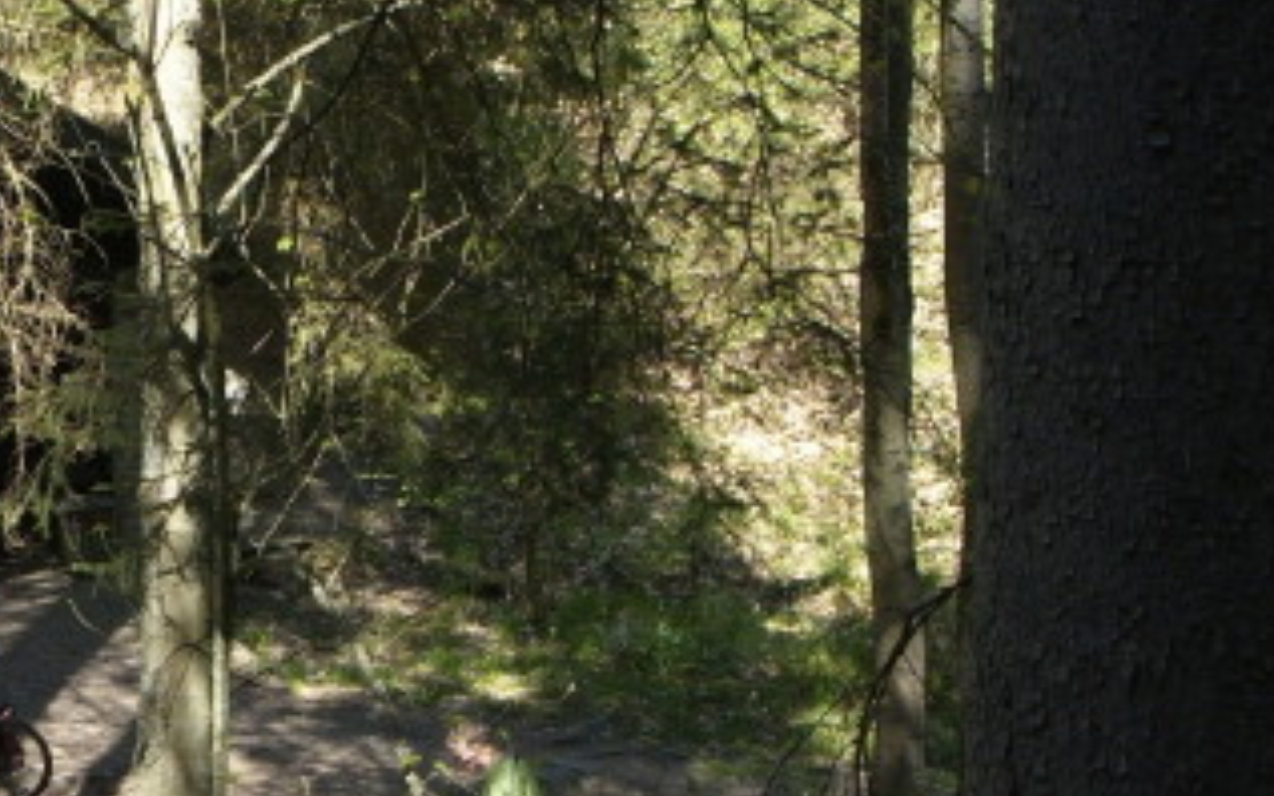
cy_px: 975
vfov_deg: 11.8
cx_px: 269
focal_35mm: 108
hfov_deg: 19.1
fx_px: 3749
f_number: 8
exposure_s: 1/250
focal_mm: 28
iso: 800
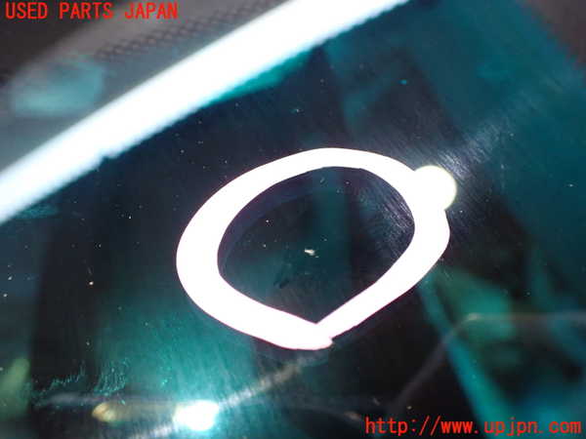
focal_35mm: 30
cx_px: 293
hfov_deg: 60.0
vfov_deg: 46.8
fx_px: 508
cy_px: 220
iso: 800
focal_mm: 5.4
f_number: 2.3
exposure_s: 1/100
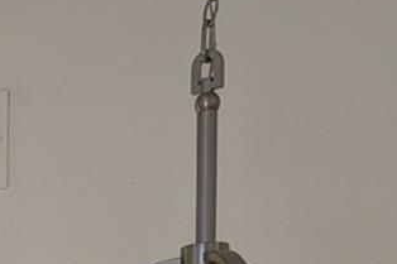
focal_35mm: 127
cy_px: 662
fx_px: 1400
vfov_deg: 9.4
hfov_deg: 13.6
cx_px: -412
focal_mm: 6.9
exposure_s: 1/156
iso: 19
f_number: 1.68
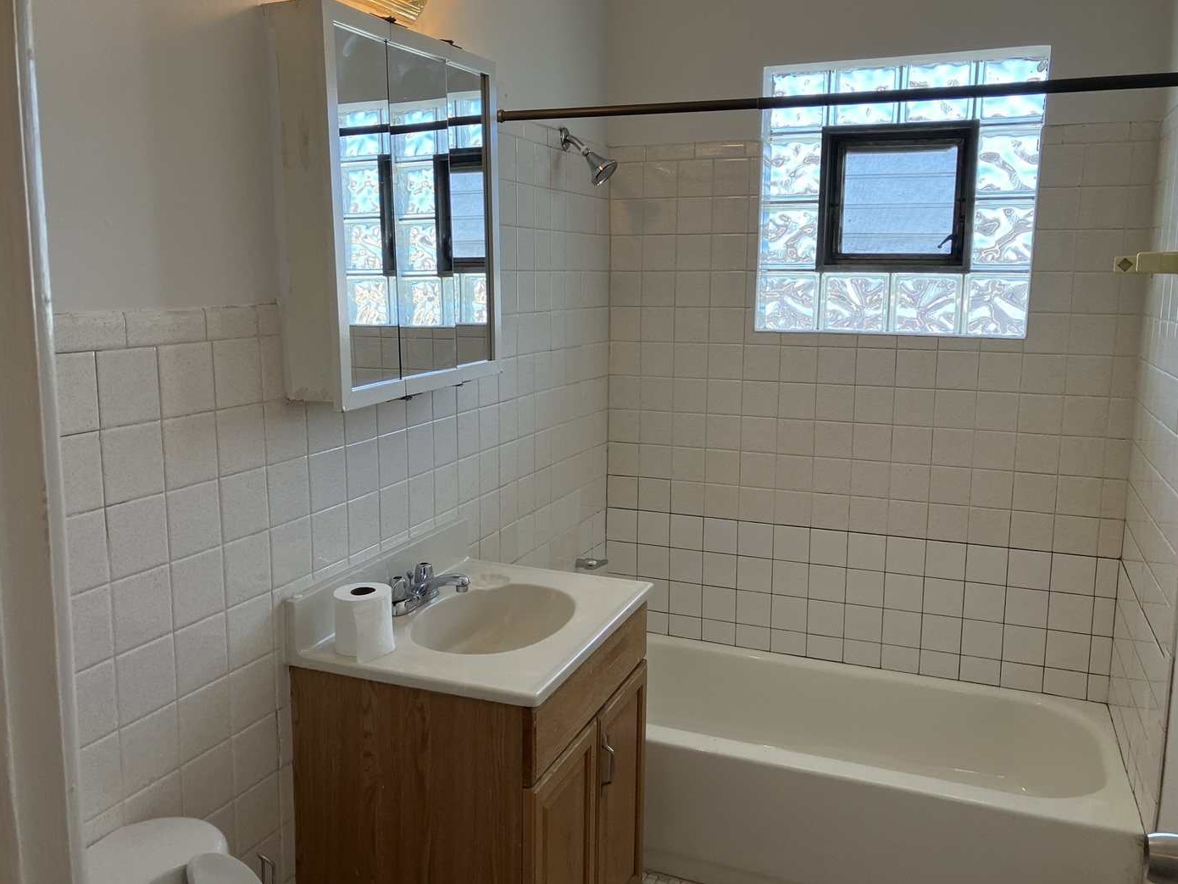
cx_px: 594
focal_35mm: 29
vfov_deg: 48.2
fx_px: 987
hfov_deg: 61.7
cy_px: 430
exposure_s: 1/120
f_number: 1.8
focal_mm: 3.99
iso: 64
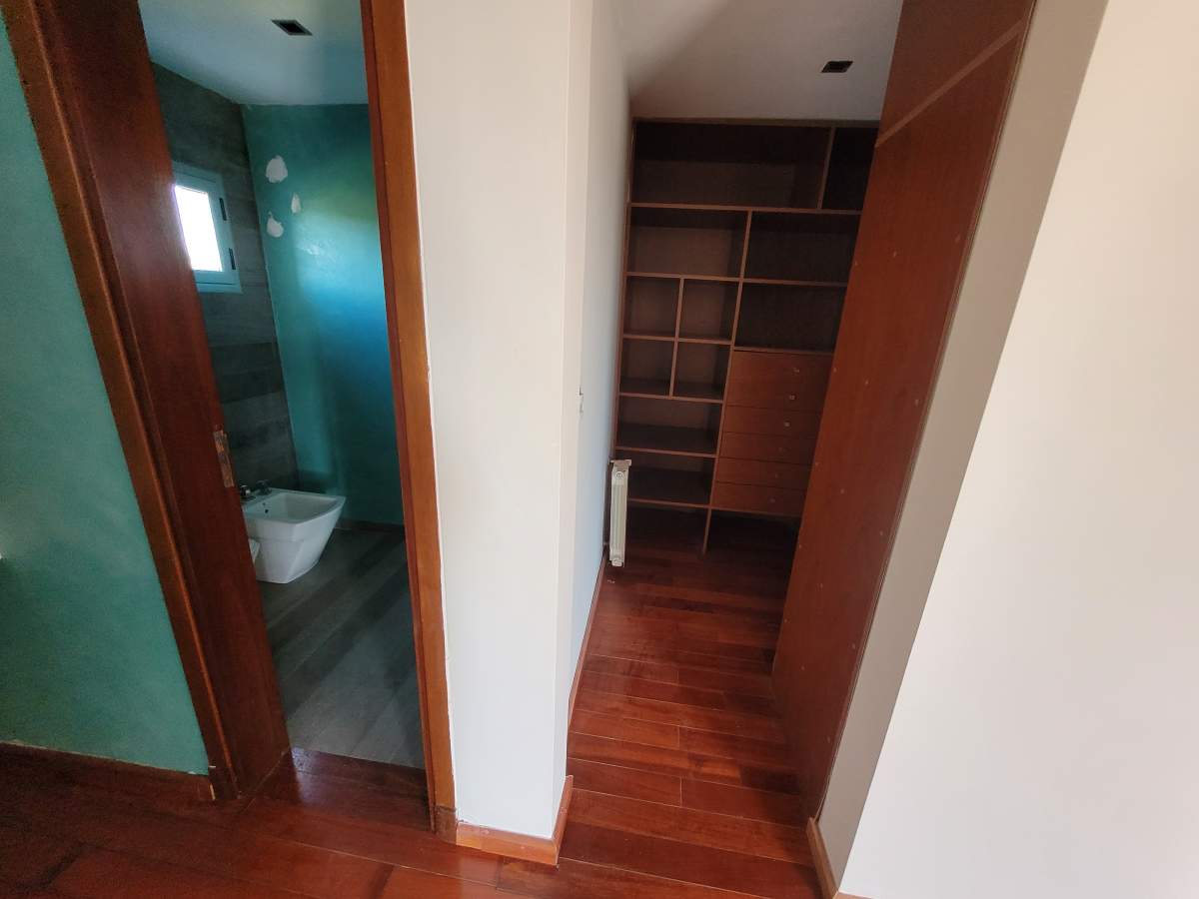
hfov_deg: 106.2
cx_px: 600
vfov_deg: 89.9
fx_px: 450
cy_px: 450
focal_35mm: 13
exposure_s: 1/50
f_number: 2.2
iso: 250
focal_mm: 1.74
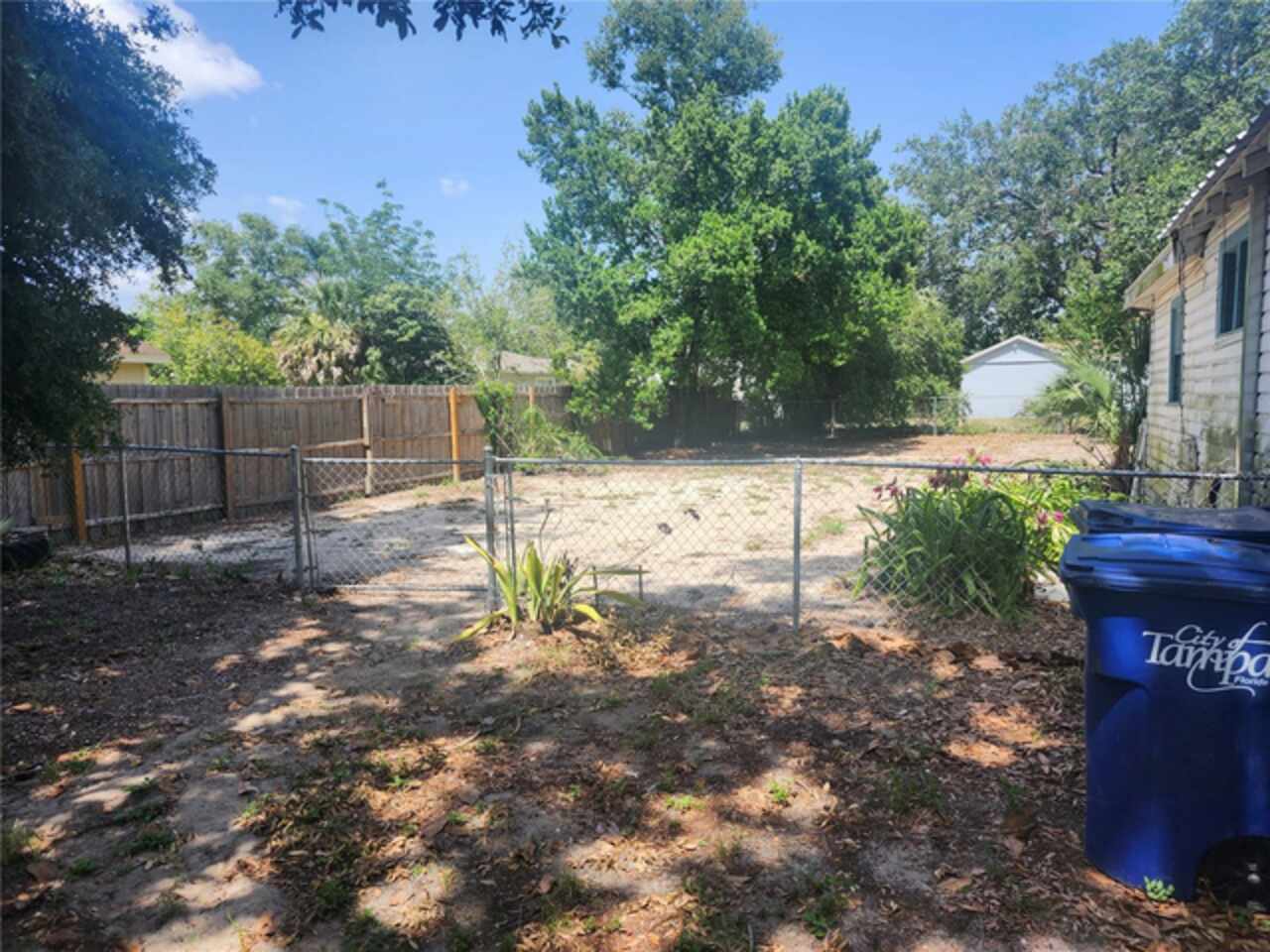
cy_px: 476
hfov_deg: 73.9
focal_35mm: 23
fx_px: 844
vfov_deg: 58.9
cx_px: 635
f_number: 1.8
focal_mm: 5.54
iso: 25
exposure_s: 1/836
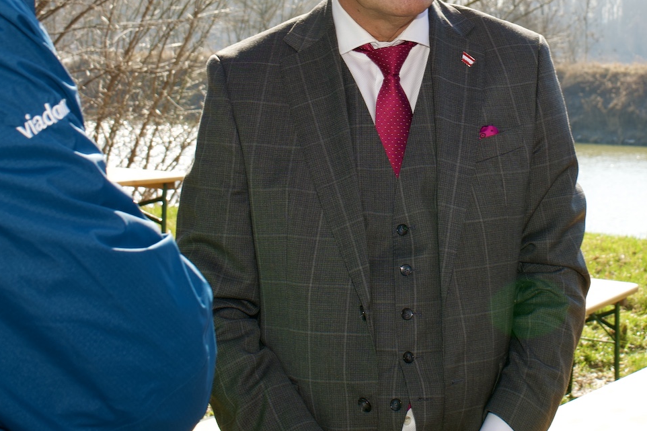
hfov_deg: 25.5
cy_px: 47
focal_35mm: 79
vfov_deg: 17.0
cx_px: 459
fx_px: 1419
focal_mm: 38
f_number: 9
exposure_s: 1/80
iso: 100
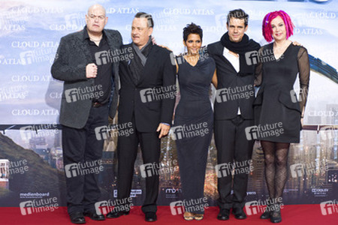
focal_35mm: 80
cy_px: 112
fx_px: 751
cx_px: 169
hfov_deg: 25.4
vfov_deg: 17.1
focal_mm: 80
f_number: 8
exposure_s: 1/250
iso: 800
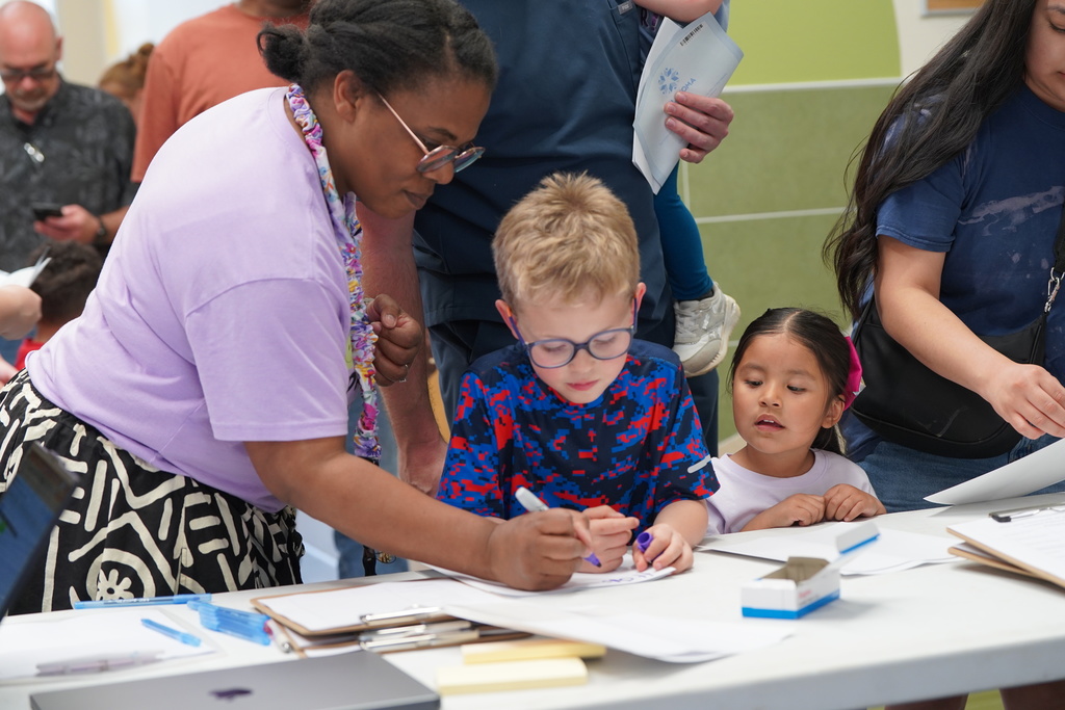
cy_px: 355
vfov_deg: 19.5
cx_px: 532
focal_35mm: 70
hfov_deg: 28.8
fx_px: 2071
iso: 1250
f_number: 4
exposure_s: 1/160
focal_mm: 70
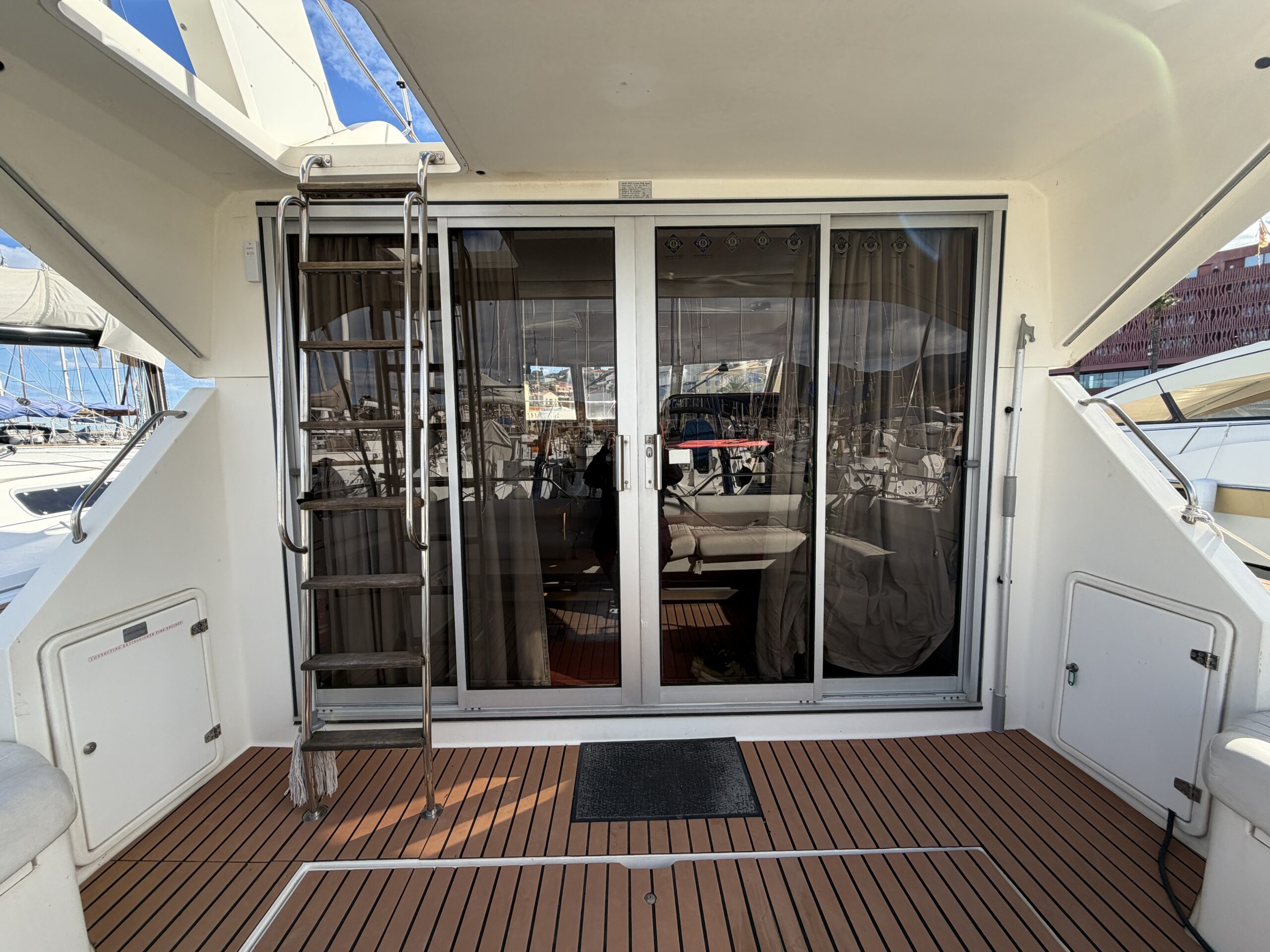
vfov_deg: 85.7
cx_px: 635
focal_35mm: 14
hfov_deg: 102.1
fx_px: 514
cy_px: 476
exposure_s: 1/549
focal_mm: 2.22
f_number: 2.2
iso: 40
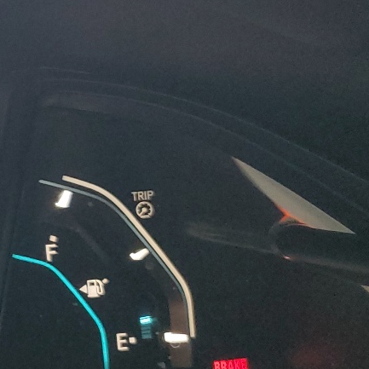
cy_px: 141
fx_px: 1025
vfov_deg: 20.4
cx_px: -296
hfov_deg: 16.9
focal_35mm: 85
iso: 124
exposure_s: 1/60.2
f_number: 1.5
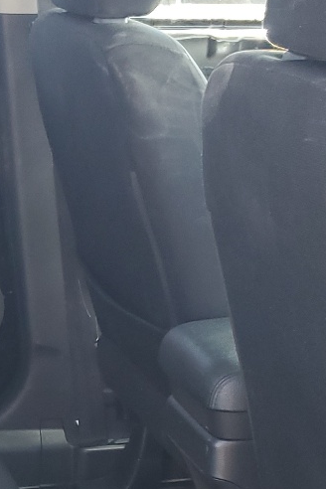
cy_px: 351
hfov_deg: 14.4
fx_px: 1195
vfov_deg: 23.0
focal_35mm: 88
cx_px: -184
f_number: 1.5
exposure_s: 1/60.2
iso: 61
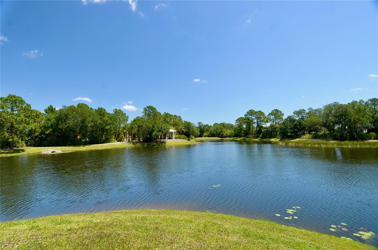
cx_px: 189
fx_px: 377
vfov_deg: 36.7
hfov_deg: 53.2
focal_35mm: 36
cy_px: 125
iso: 200
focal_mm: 24
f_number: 8
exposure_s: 1/250
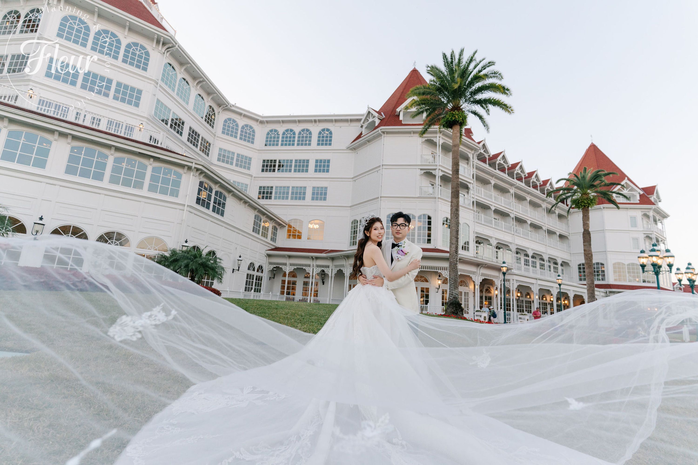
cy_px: 232
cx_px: 349
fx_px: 330
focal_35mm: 17
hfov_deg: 93.3
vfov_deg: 70.4
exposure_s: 1/320
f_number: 2.8
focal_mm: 17
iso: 640
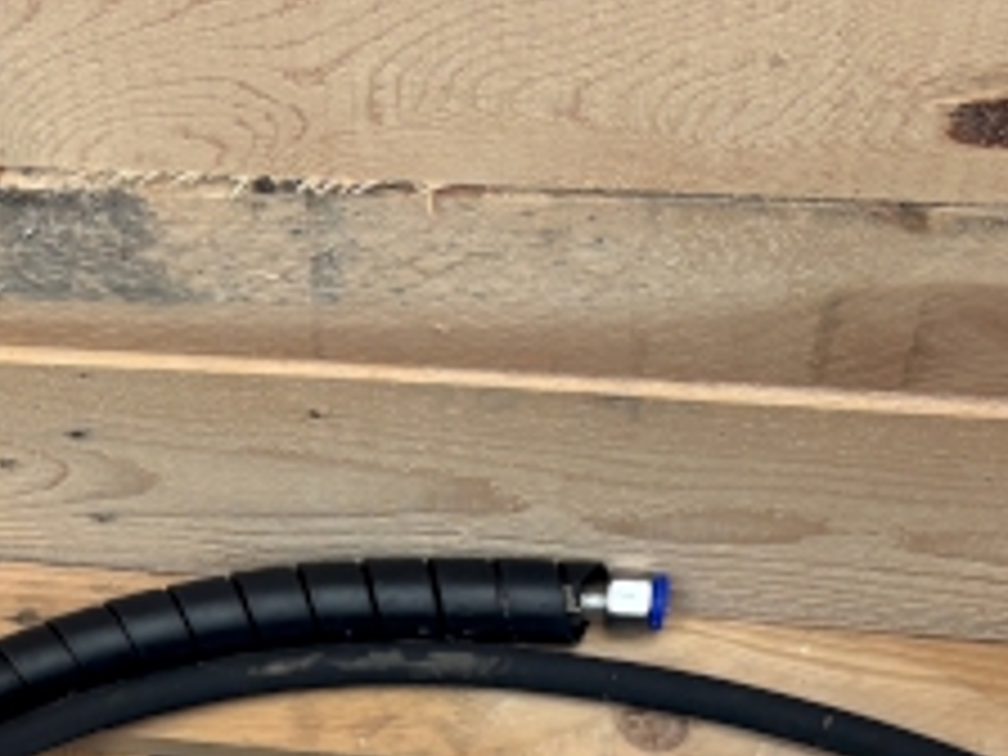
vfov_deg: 14.4
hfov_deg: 20.3
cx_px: -32
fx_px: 2708
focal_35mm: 93
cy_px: 1256
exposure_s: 1/87
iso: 125
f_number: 1.6
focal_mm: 5.96
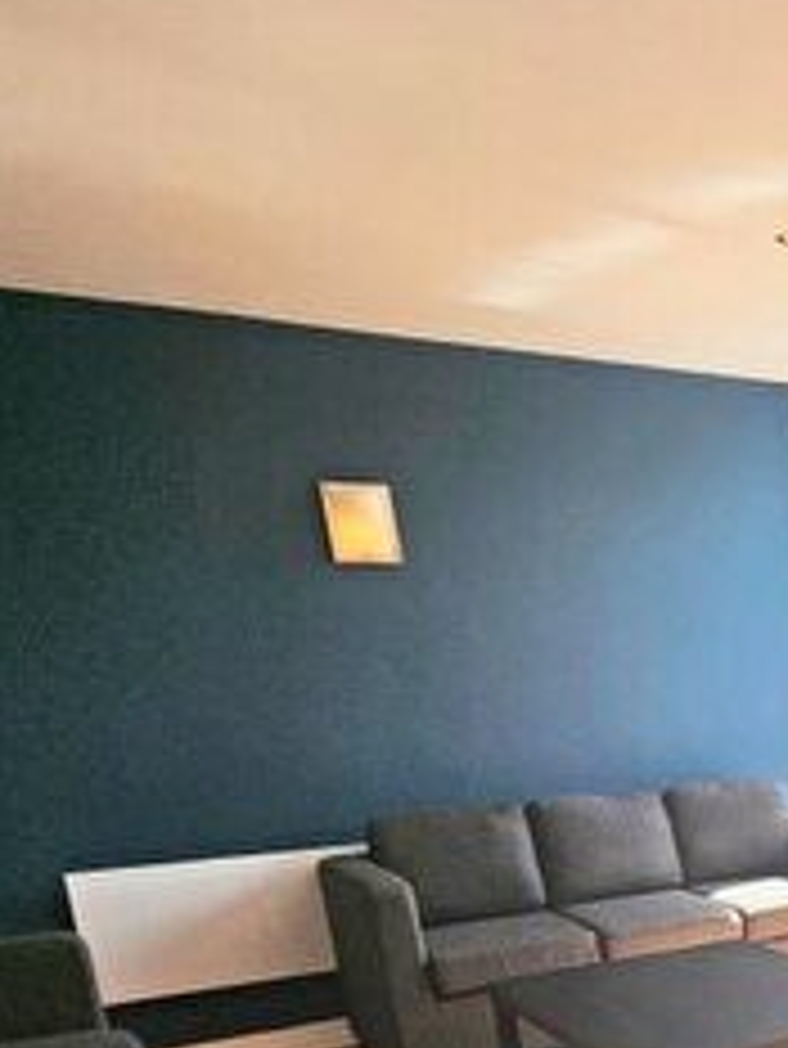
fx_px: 1183
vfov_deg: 43.2
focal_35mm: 39
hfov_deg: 26.3
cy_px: 969
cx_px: 1198
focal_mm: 2.2
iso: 64
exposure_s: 1/773
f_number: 2.2
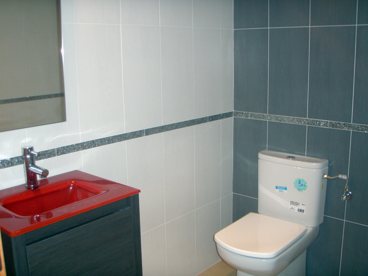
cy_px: 138
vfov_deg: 37.7
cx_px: 184
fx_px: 404
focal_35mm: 38
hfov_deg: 49.0
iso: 100
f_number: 3.5
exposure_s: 1/30
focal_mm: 6.7
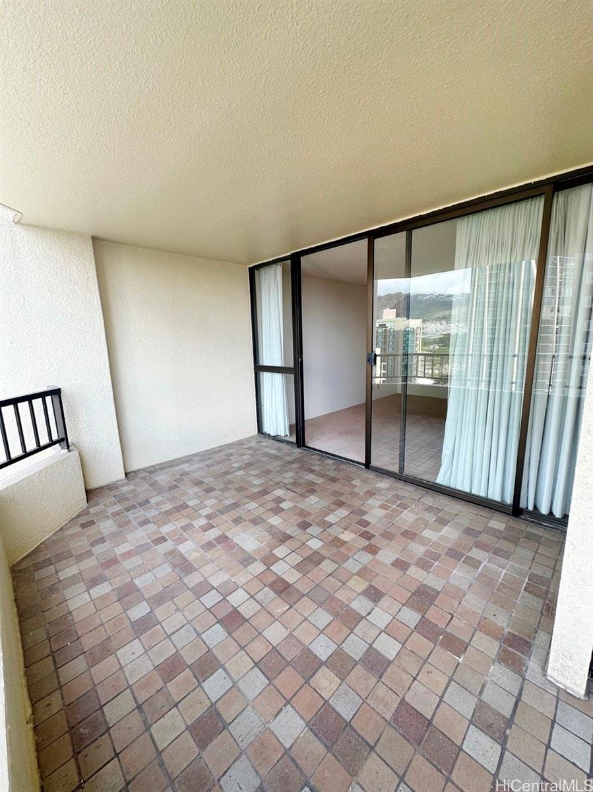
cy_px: 396
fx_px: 320
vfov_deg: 102.1
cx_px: 296
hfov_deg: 85.6
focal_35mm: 14
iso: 40
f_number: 2.2
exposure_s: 1/133
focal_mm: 2.22
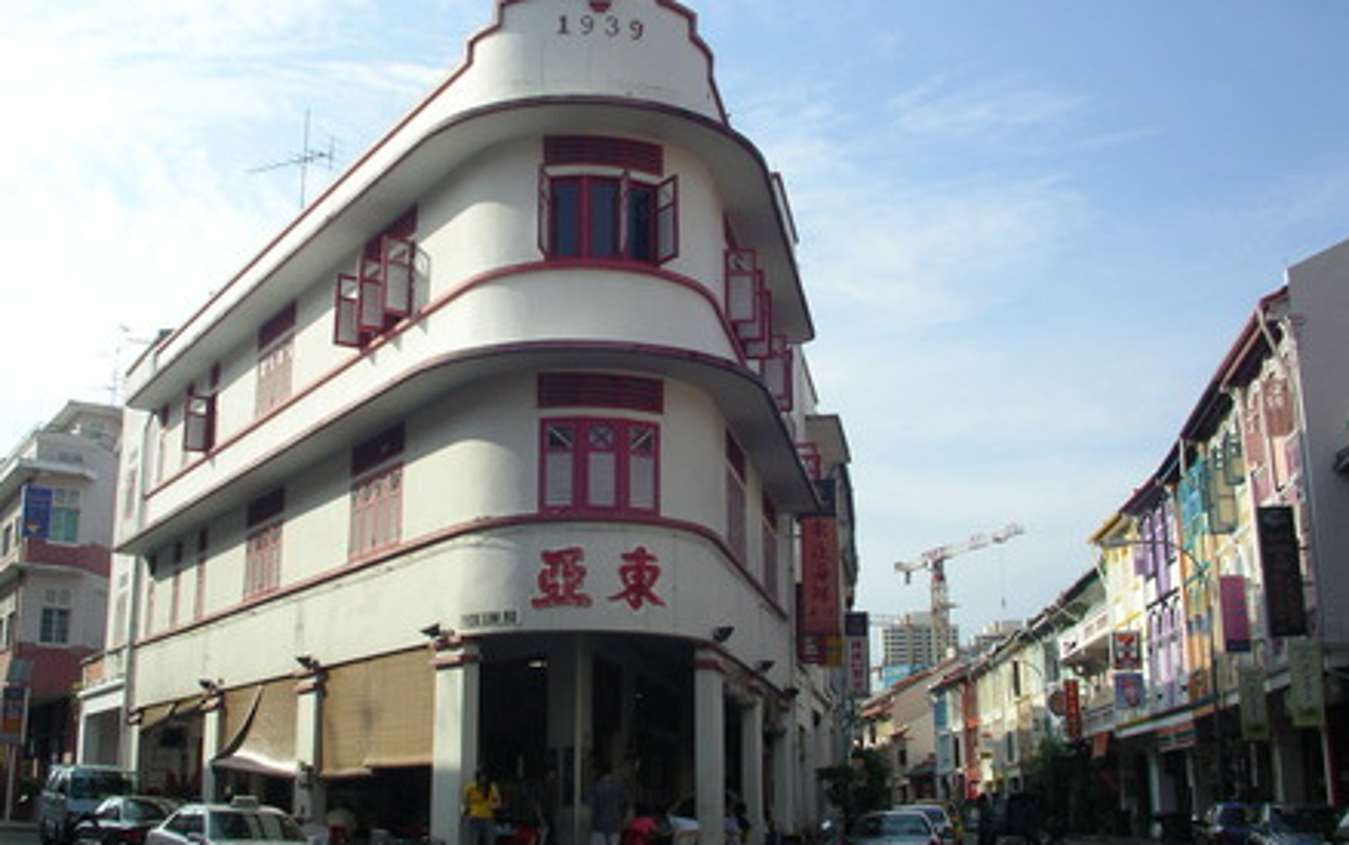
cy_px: 467
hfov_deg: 49.3
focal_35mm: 40
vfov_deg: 32.0
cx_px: 673
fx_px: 1472
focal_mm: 5.7
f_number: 6.9
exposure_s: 1/250
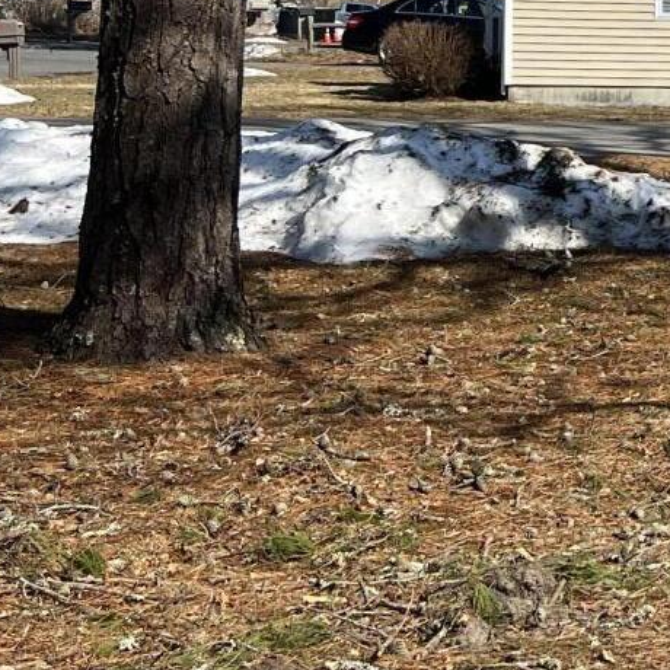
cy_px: -1
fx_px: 2190
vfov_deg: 17.0
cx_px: 1066
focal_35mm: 100
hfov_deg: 15.7
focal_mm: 5.7
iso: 50
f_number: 1.5
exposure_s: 1/3571
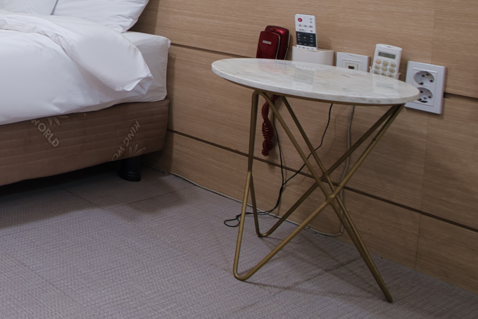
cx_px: -180
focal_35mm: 41
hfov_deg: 32.1
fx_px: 544
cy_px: -56
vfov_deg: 28.7
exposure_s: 1
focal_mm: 12
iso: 100
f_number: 10
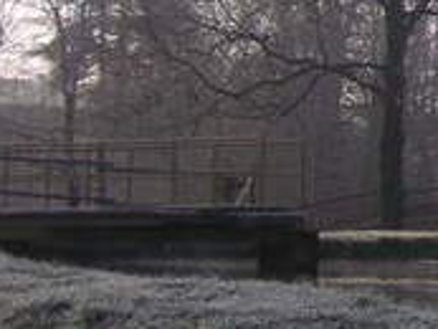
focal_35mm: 217
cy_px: -35
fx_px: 2748
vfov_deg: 6.8
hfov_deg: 8.5
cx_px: 965
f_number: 3.3
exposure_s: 1/750
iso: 50
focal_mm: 7.8
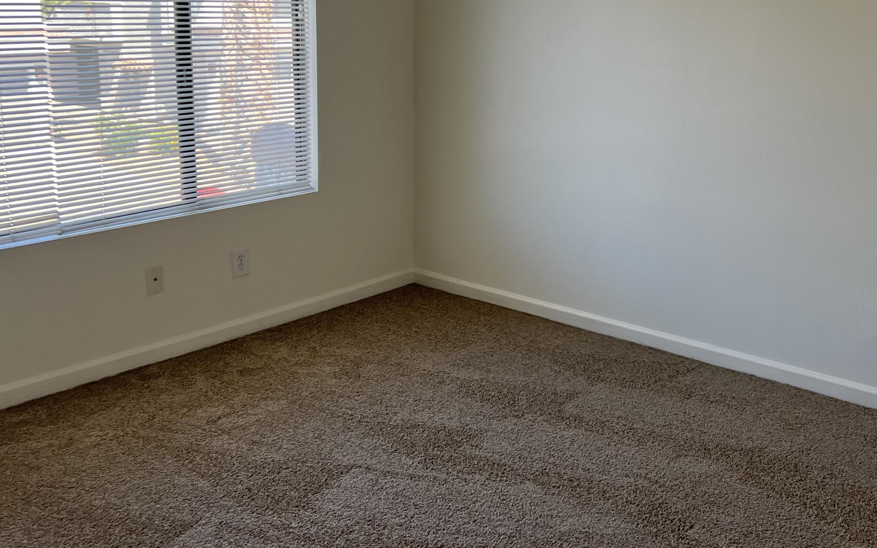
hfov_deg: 47.8
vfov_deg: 31.0
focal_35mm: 41
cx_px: 551
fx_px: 980
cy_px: 183
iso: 64
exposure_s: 1/120
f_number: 1.5
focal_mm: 5.7
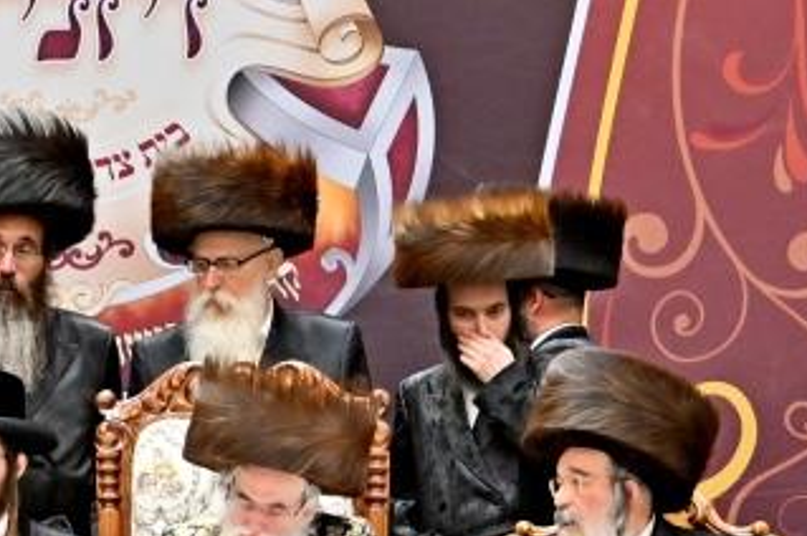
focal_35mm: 337
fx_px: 7547
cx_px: -144
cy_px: 374
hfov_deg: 6.1
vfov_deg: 4.1
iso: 640
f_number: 2.8
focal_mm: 70
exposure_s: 1/800
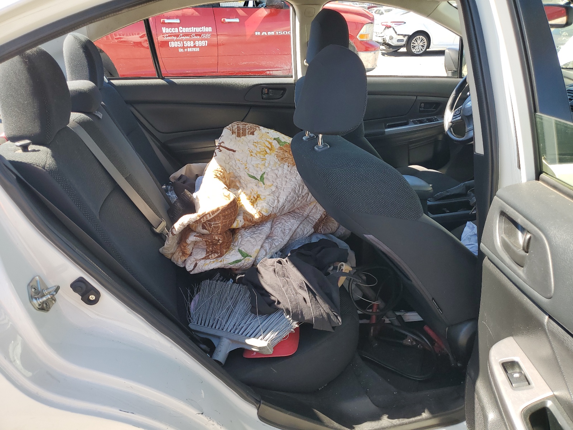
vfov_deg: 53.1
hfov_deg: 67.3
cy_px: 215
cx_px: 286
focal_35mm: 26
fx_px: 430
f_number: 1.5
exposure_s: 1/455
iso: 50
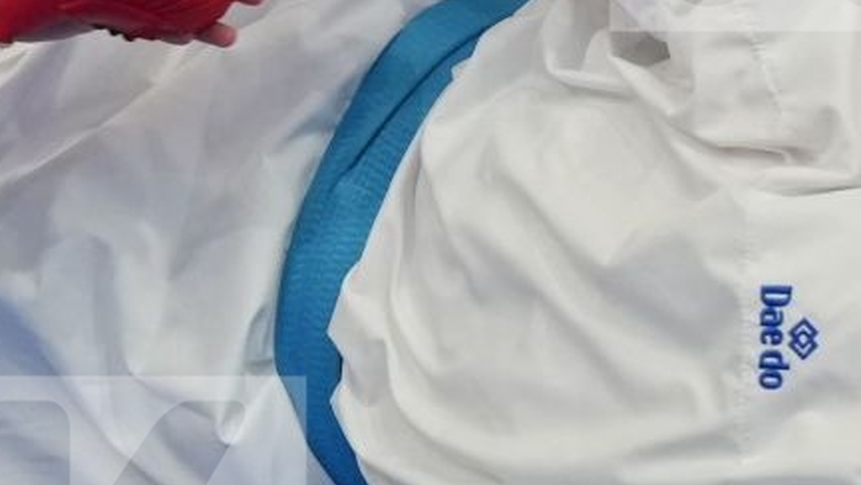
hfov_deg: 2.1
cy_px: -149
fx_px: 23069
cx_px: 121
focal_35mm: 1010
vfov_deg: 1.2
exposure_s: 1/1000
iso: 1600
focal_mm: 155
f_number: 2.8
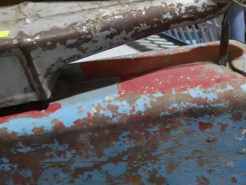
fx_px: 604
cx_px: 285
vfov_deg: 16.8
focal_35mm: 85
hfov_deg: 21.6
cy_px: 205
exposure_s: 1/60
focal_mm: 16
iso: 500
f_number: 3.6
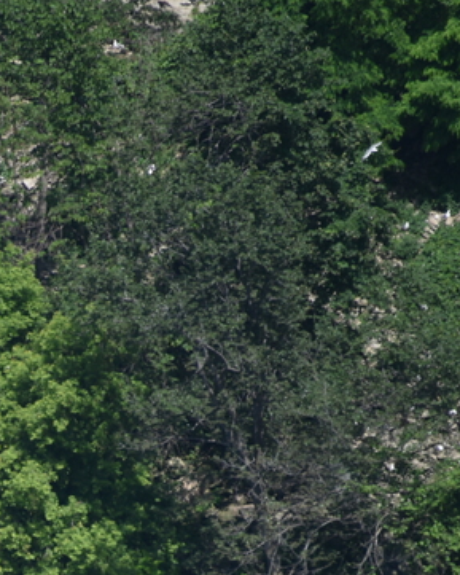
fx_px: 16994
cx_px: -285
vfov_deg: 1.9
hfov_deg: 1.5
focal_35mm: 999
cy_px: 648
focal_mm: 300
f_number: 5.6
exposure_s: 1/640
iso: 160
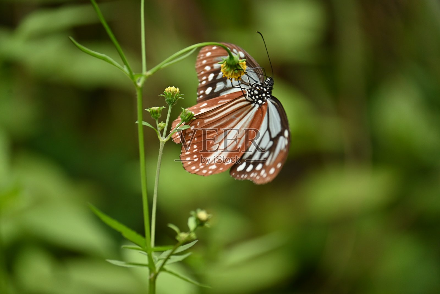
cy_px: 147
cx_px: 220
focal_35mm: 375
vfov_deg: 3.7
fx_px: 4583
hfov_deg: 5.5
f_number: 6.3
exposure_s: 1/400
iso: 400
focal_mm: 250
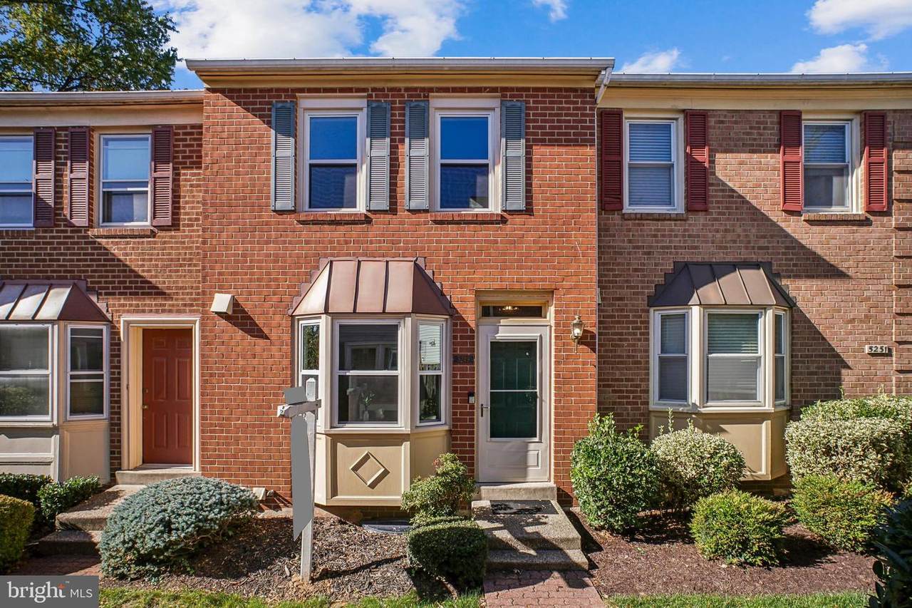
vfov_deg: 72.0
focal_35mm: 16
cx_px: 456
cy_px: 304
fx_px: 418
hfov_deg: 95.0
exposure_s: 1/125
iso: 100
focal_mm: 11
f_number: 8
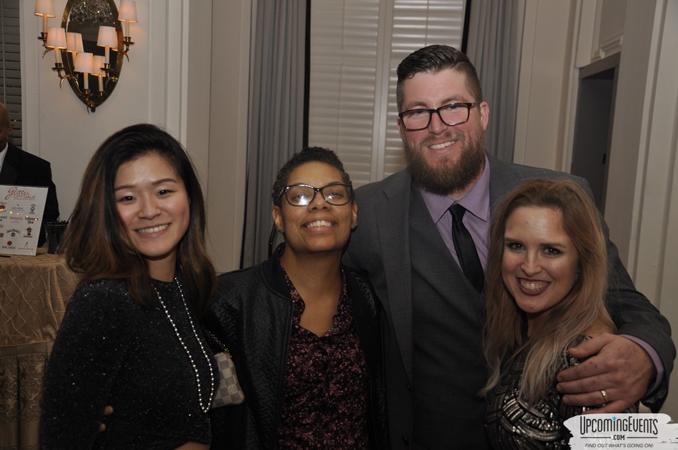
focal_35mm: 42
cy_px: 225
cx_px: 339
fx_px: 790
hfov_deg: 46.5
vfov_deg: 31.8
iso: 400
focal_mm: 28
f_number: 5
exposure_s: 1/60
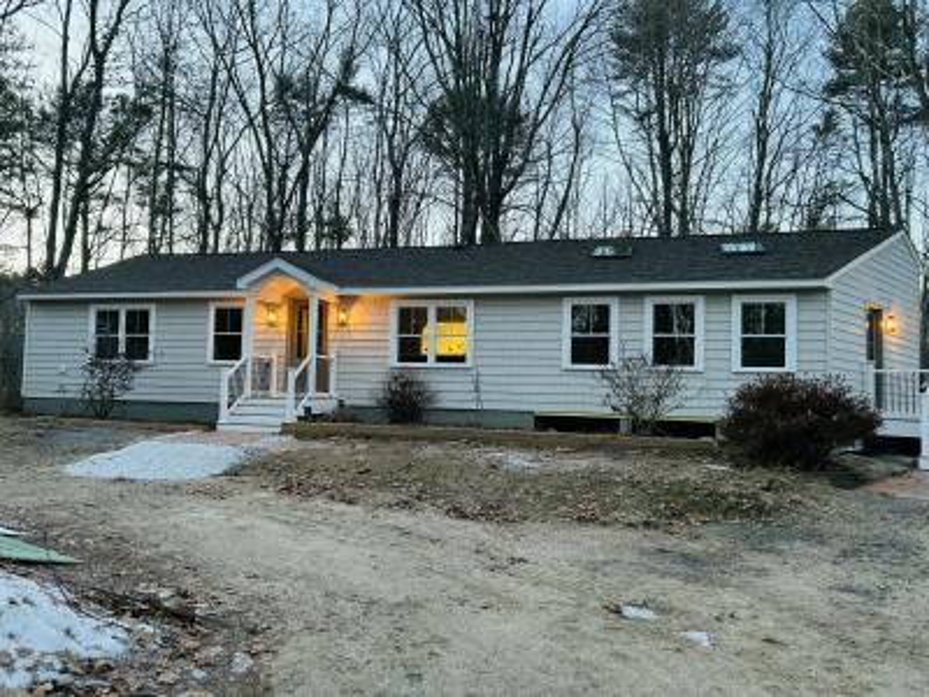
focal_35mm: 26
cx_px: 464
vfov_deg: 53.1
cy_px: 348
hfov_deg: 67.3
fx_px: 698
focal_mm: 5.7
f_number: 1.5
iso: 125
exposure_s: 1/60
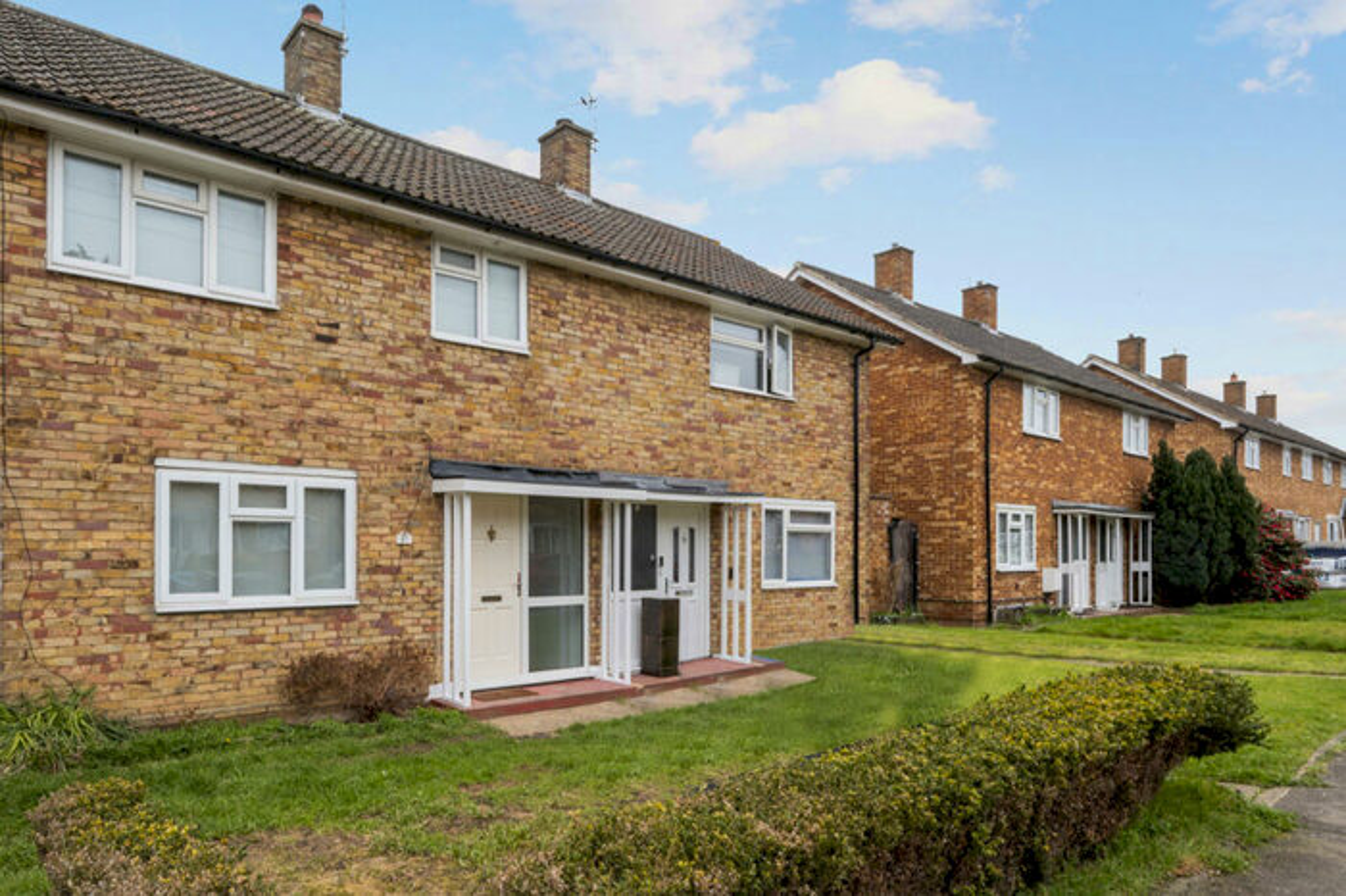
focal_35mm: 15
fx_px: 561
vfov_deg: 77.3
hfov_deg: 100.4
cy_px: 448
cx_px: 673
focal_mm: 15
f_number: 16
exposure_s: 1/50
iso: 250
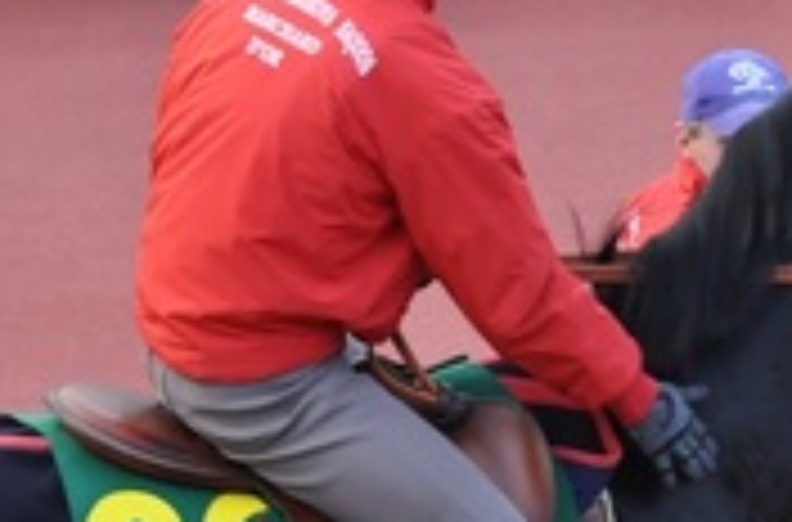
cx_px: 675
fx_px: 5239
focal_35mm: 239
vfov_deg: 5.7
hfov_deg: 8.6
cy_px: 286
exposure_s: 1/200
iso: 1000
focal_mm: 70
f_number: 7.1
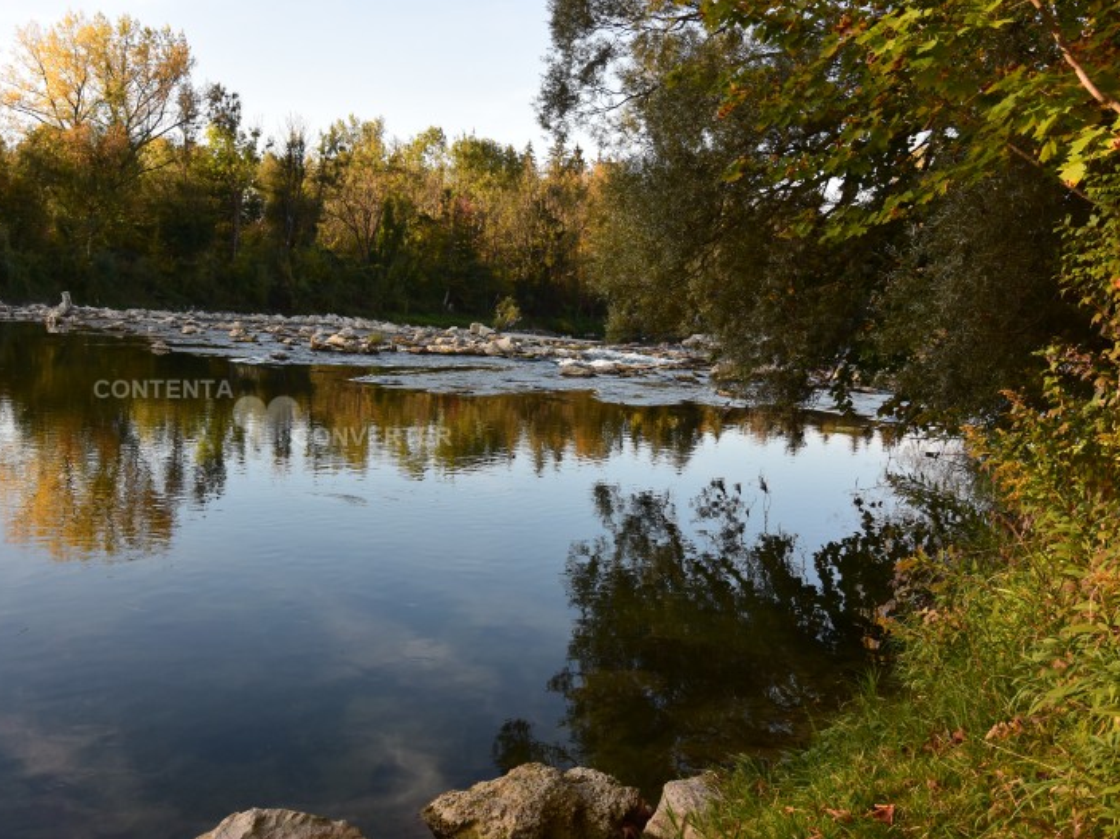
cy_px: 423
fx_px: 1132
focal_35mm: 35
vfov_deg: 40.7
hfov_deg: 52.5
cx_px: 489
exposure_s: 1/250
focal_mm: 12
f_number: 4
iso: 160
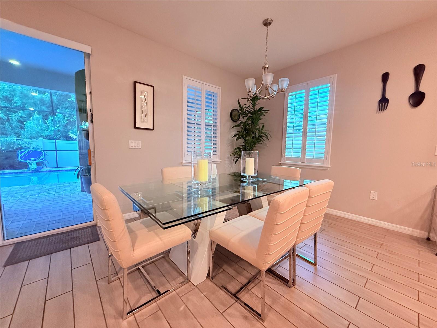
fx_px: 177
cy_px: 164
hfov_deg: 102.1
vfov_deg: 85.7
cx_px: 218
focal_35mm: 14
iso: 640
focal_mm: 2.22
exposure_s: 1/120
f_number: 2.2
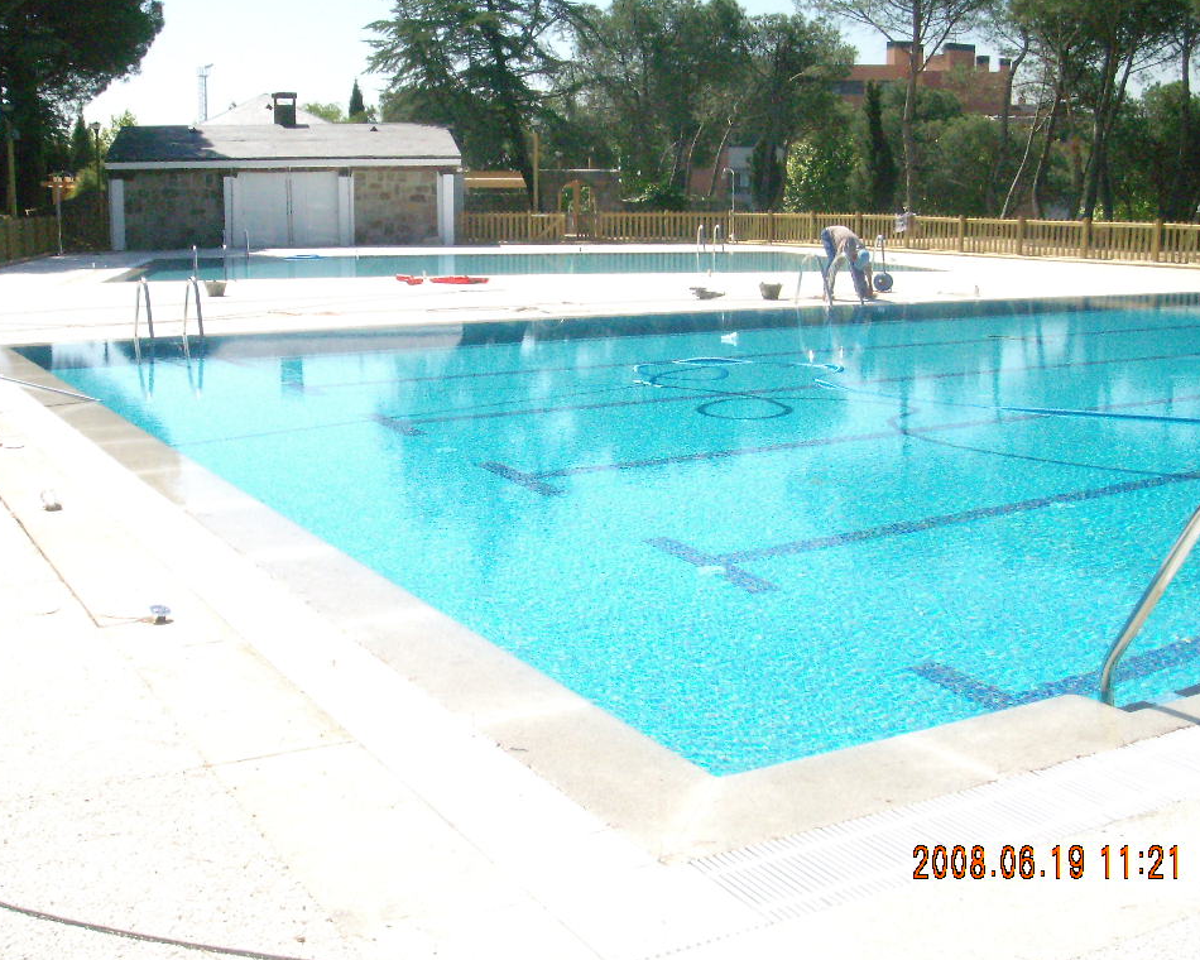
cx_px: 590
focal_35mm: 40
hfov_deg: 45.8
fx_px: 1421
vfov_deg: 37.3
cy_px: 477
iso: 400
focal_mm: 6.4
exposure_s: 1/2000
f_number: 5.7
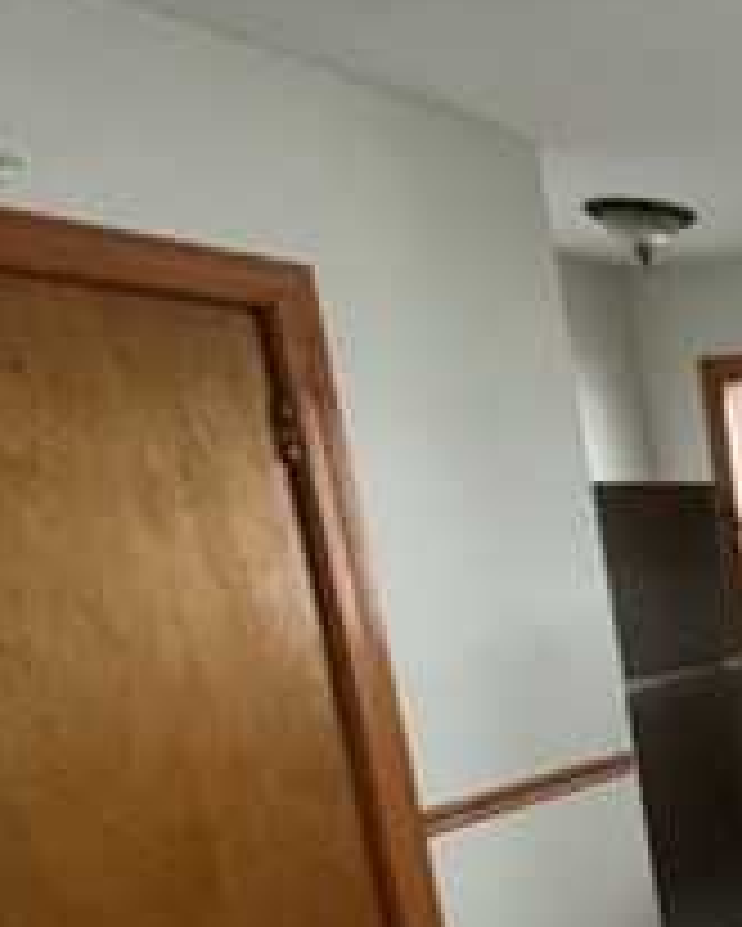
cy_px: 738
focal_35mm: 37
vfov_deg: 46.5
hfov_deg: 24.6
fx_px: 1015
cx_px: 1237
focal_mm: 1.57
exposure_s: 1/60
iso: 320
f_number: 1.8
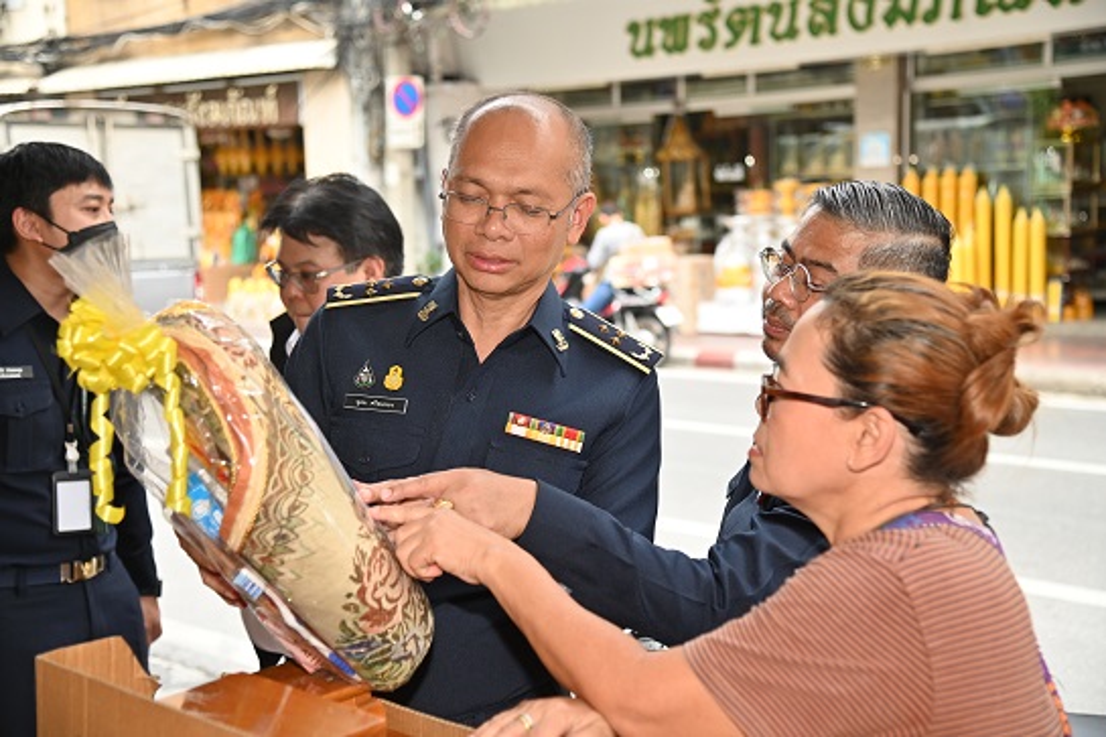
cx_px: 553
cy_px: 368
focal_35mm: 52
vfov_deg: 26.0
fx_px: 1597
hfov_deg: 38.2
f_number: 4
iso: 560
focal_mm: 52
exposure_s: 1/640
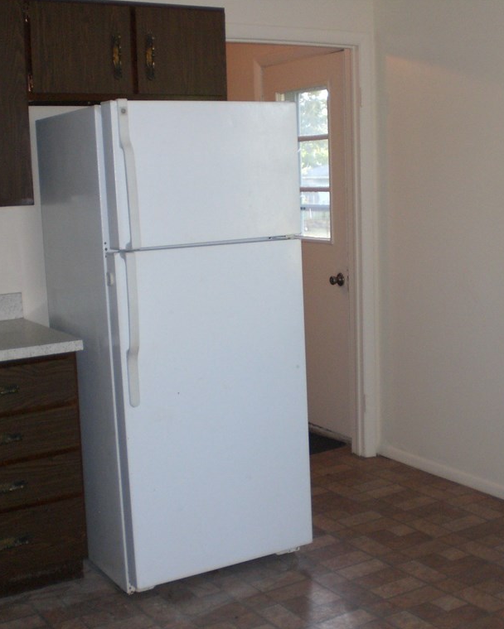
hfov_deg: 30.1
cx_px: 313
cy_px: 313
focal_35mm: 50
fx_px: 932
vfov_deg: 37.3
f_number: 3.1
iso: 200
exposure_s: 1/60
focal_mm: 6.3
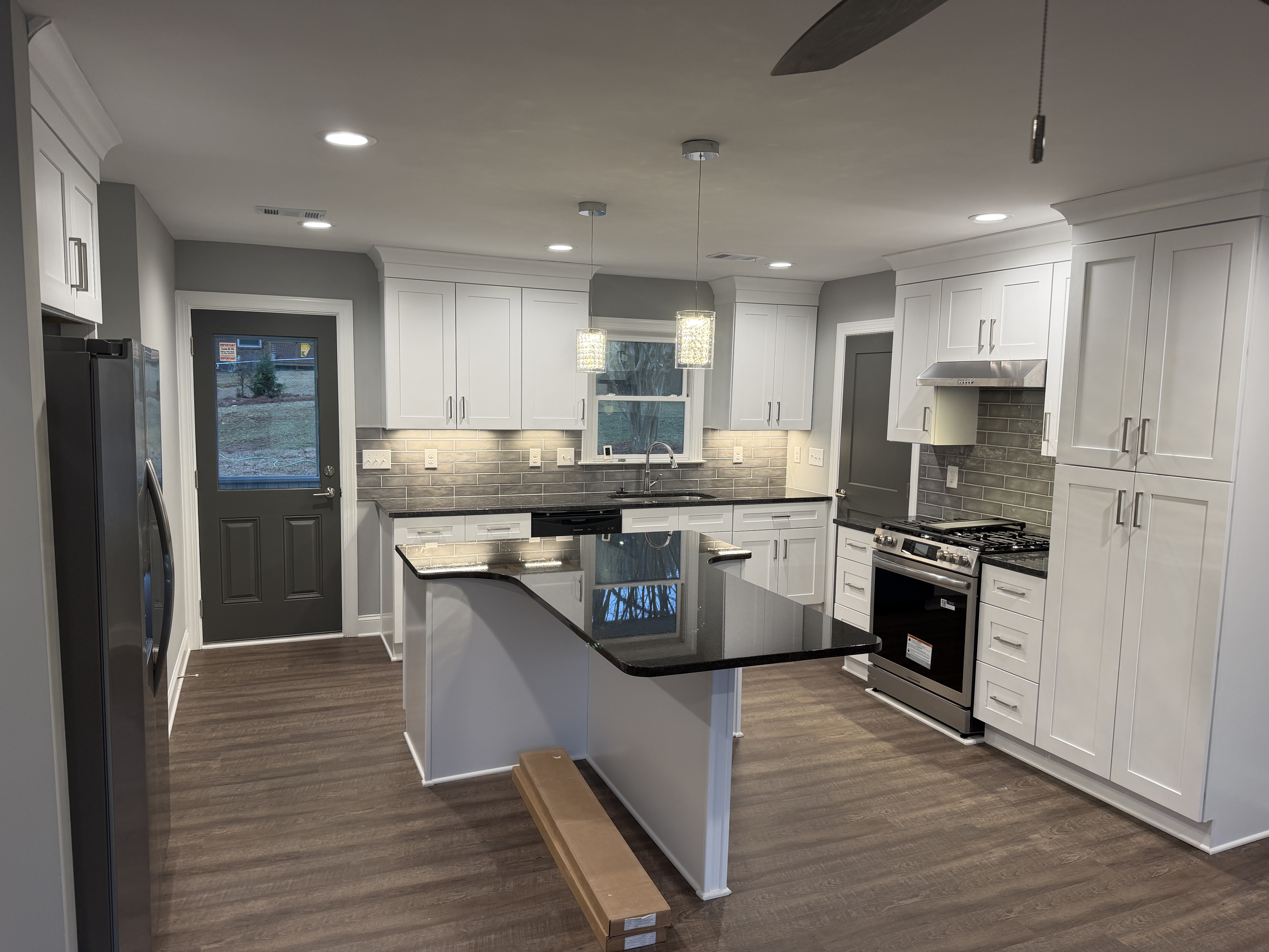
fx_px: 880
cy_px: 476
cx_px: 634
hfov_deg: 71.6
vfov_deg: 56.8
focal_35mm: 24
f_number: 1.78
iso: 100
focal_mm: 6.76
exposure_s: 1/60
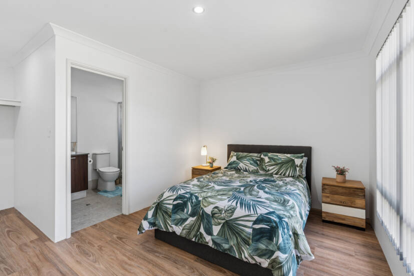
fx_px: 184
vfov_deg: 73.8
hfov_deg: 96.7
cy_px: 138
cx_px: 207
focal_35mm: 16
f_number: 8
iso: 200
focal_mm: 16
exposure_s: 1/13
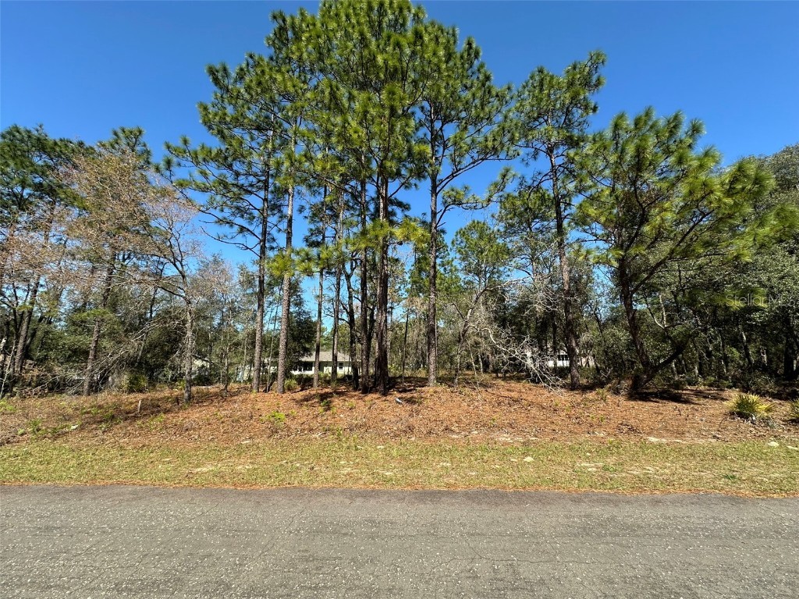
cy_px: 300
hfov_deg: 102.1
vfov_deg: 85.7
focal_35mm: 14
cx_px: 400
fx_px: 323
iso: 50
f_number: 2.2
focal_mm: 2.22
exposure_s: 1/1024
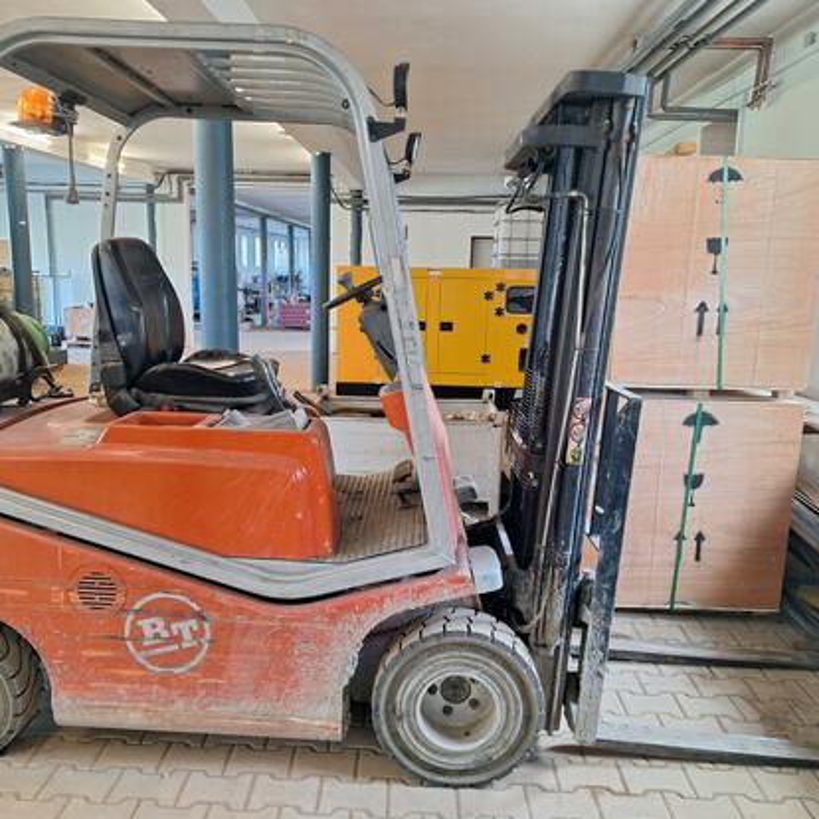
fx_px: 749
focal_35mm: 28
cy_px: 408
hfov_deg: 57.2
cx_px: 374
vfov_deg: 57.3
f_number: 1.8
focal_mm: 5.54
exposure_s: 1/50
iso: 160
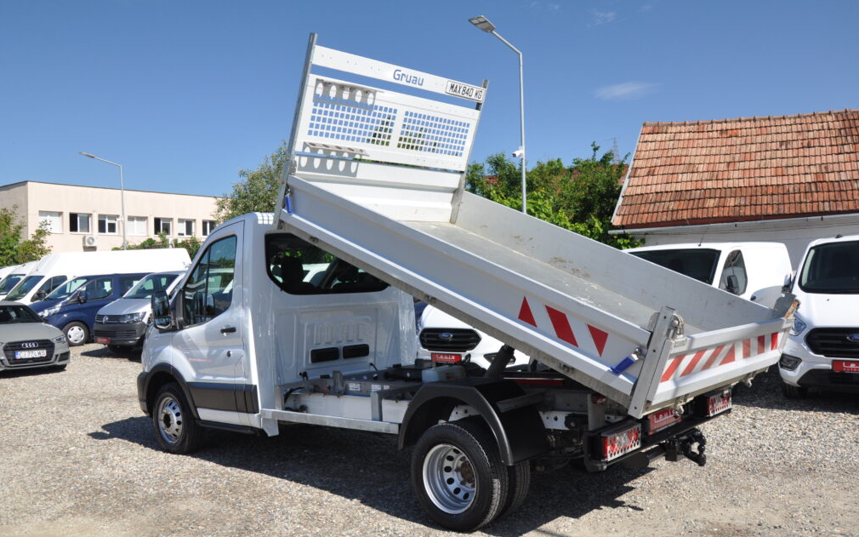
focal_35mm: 33
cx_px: 435
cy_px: 266
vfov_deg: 38.8
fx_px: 761
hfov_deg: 58.9
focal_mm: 21
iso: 400
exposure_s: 1/320
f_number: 9
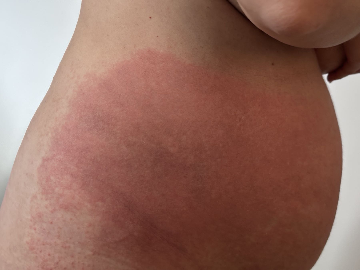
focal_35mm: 48
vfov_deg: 30.3
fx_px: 499
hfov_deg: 39.7
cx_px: 180
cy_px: 135
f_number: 1.78
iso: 500
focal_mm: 6.86
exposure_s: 1/30
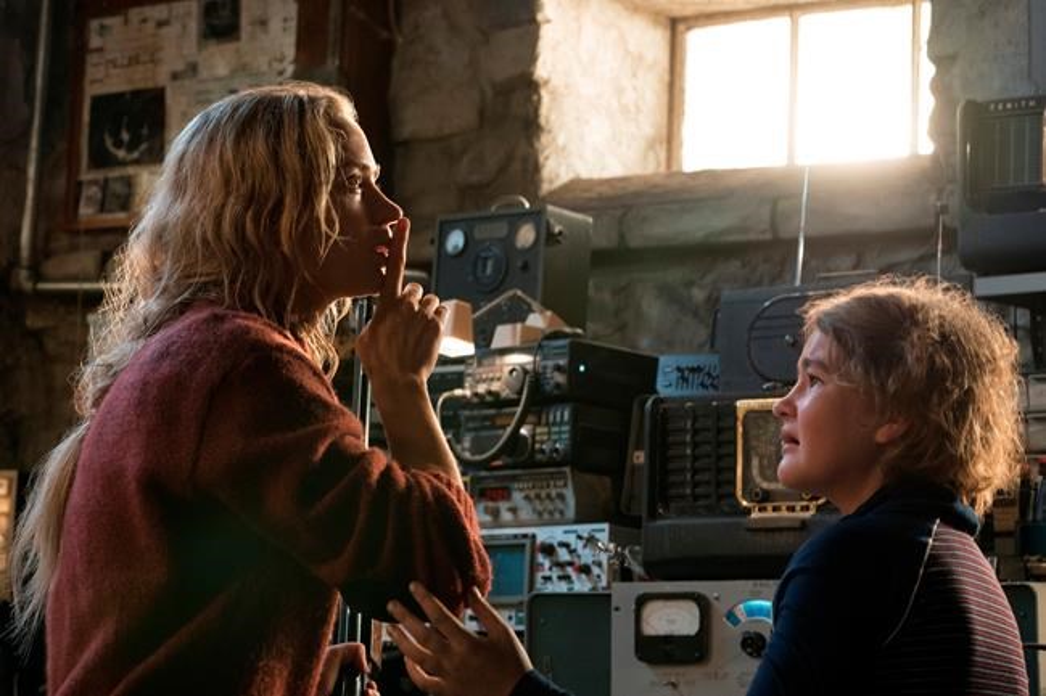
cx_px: 523
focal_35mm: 97
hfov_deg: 21.0
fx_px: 2818
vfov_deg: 14.1
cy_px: 348
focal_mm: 97
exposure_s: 1/80
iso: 5000
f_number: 9
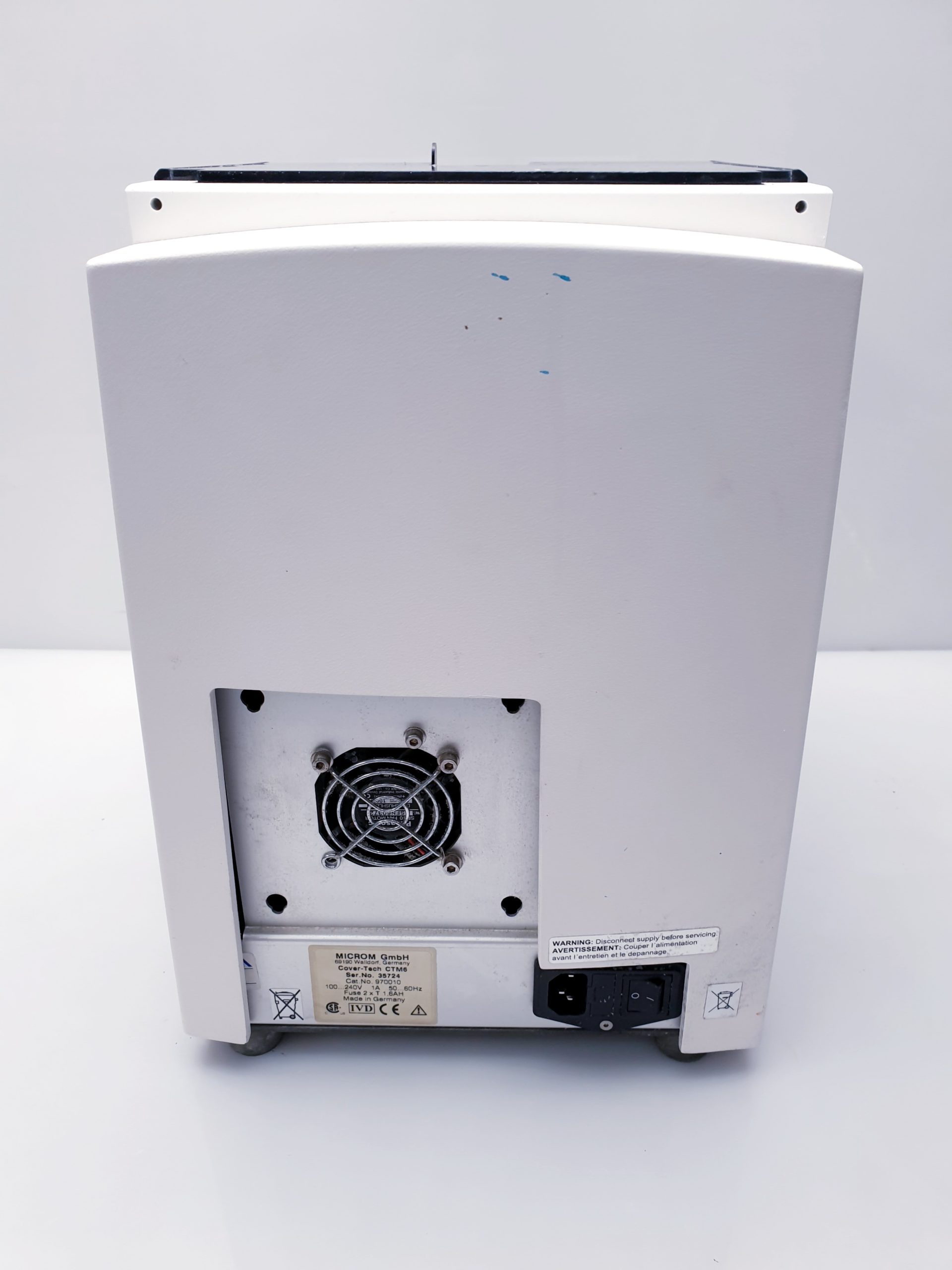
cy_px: 635
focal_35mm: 26
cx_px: 476
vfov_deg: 67.3
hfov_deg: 53.1
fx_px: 953
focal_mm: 4.3
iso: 64
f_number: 2.4
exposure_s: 1/50
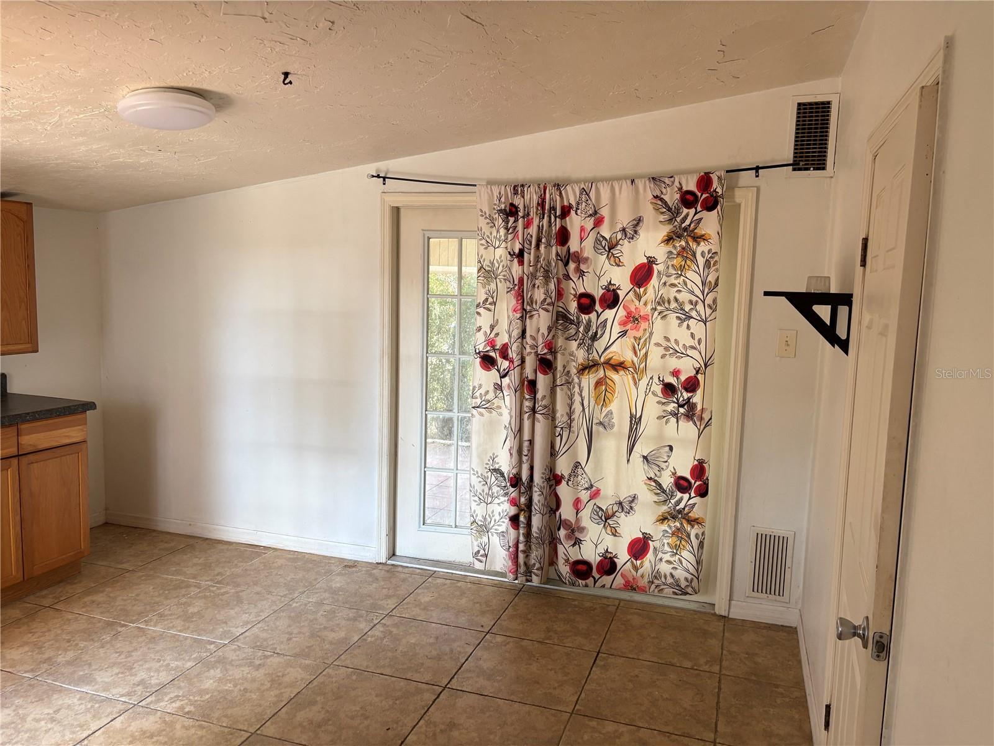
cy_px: 373
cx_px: 497
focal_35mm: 26
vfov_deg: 53.1
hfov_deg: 67.3
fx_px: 747
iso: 100
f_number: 1.6
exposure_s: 1/121
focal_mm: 5.96
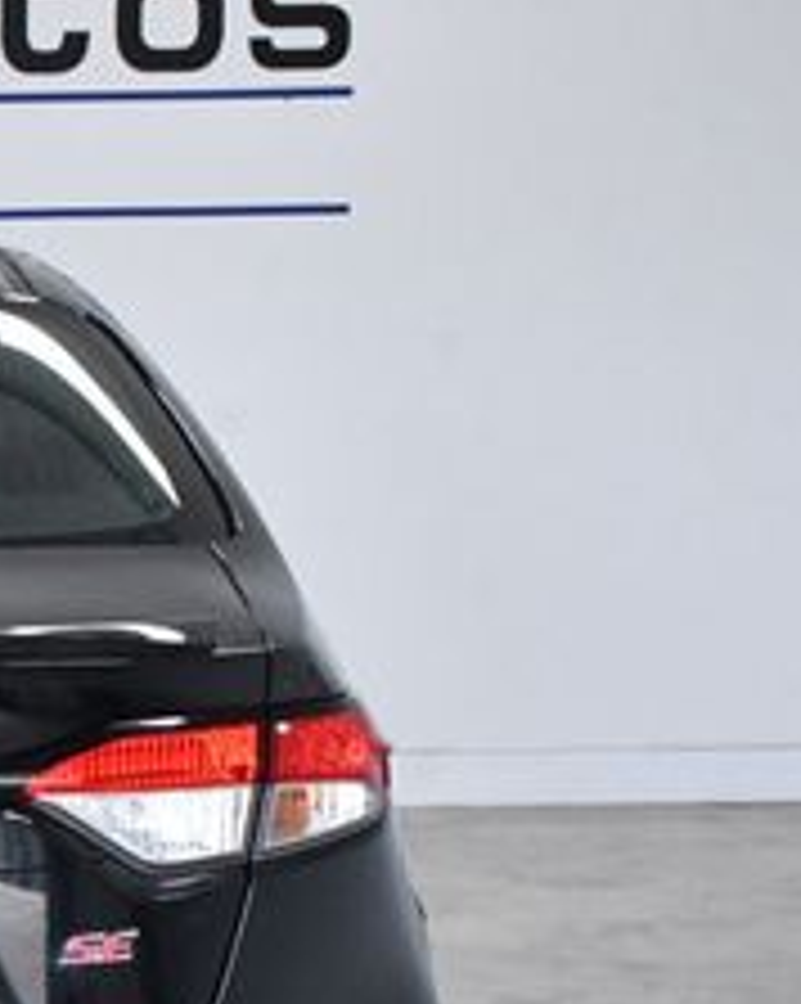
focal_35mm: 105
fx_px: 3116
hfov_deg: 13.8
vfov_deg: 18.2
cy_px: 756
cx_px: -400
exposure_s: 1/400
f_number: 10
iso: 2500
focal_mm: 26
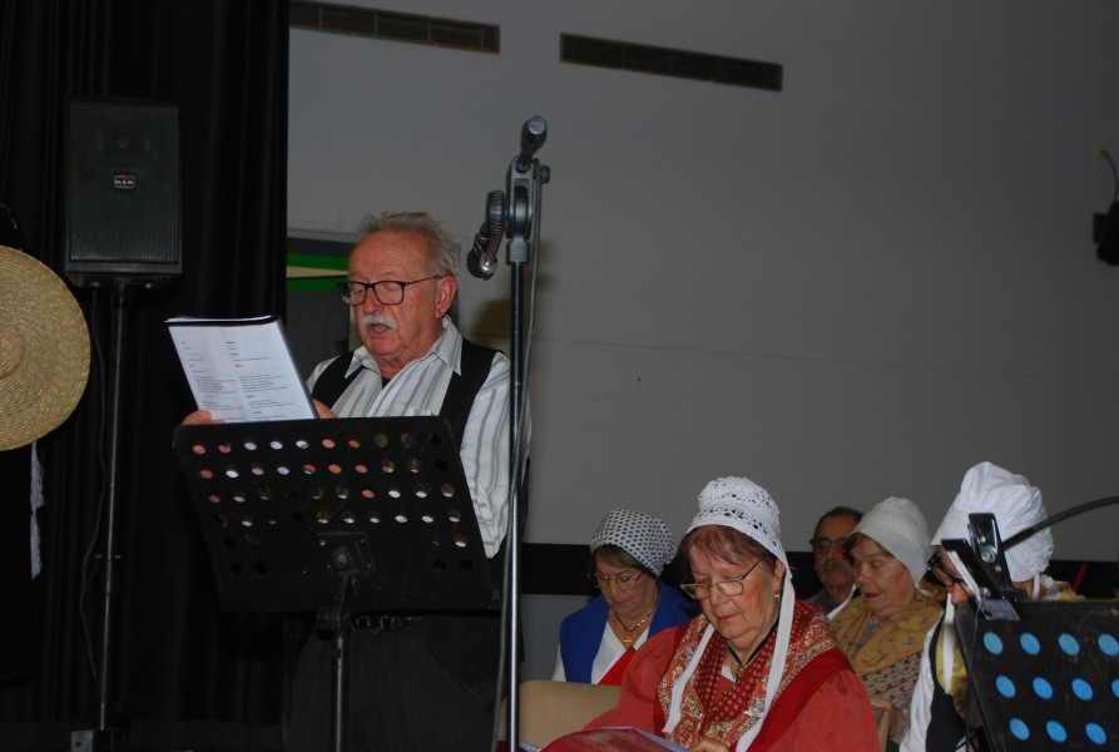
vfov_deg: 21.7
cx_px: 560
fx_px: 1963
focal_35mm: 63
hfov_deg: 31.8
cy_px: 376
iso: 400
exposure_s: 1/60
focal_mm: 42
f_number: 5.6
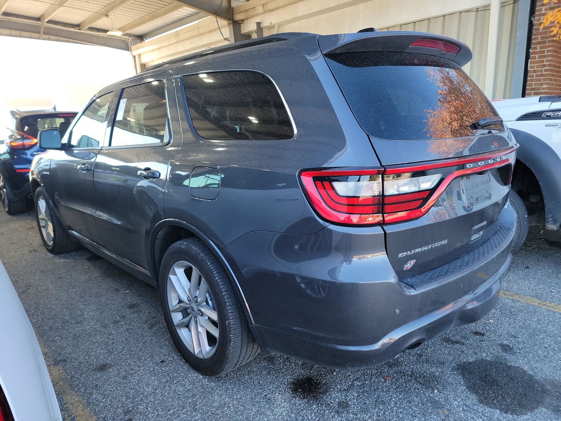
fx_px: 389
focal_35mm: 24
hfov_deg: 71.6
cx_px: 280
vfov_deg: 56.8
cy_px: 210
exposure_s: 1/59
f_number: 1.8
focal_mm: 6.7
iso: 58
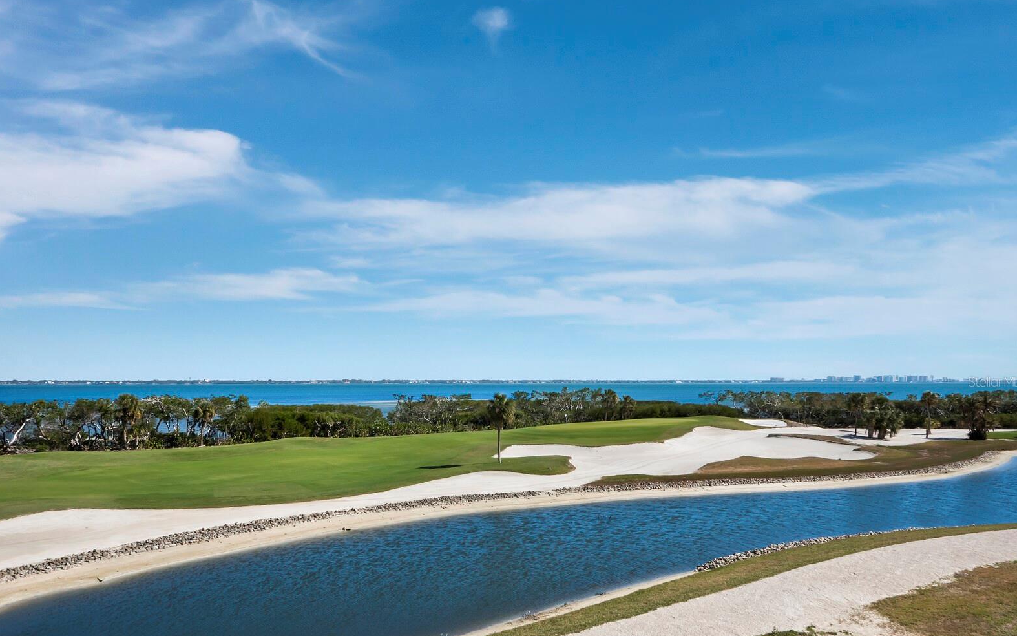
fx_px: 776
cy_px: 382
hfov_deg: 66.5
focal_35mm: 28
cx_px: 513
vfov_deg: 44.3
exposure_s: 1/400
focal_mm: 13
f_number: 11
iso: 400
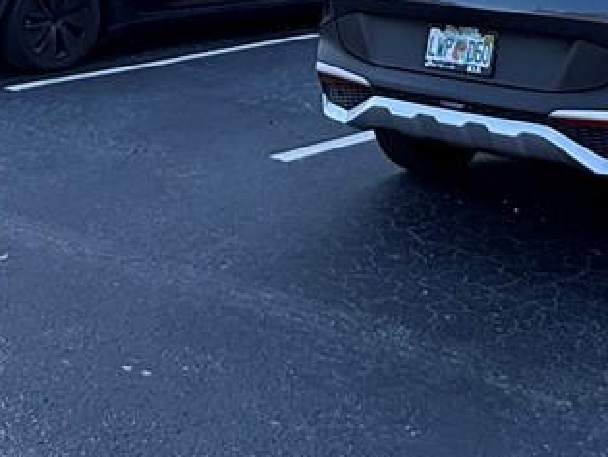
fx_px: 1248
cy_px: -347
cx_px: 378
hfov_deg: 27.3
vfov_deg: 17.3
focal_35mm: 71
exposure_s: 1/386
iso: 50
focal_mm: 2.22
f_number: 2.2
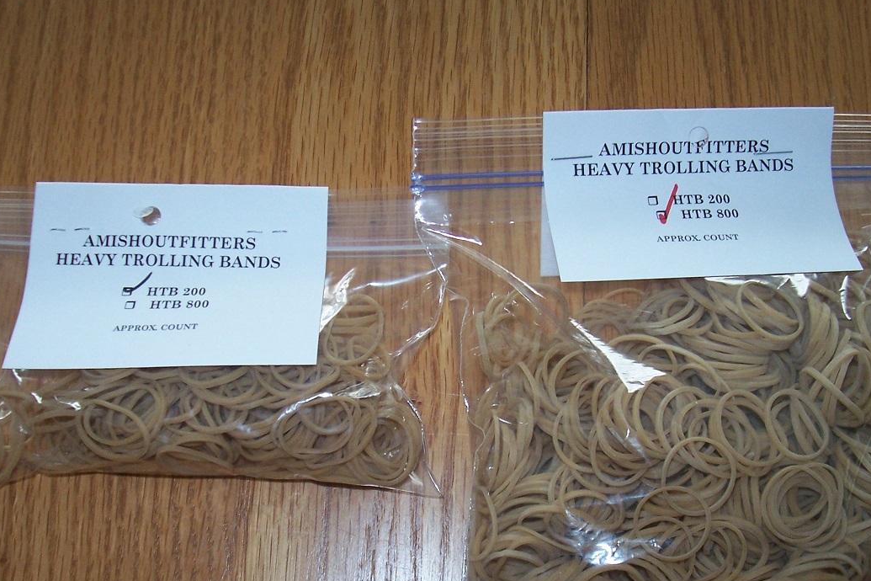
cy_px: 372
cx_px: 438
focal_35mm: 44
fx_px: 1064
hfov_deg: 44.5
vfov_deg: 30.4
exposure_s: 1/60
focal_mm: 5.6
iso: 125
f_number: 2.7
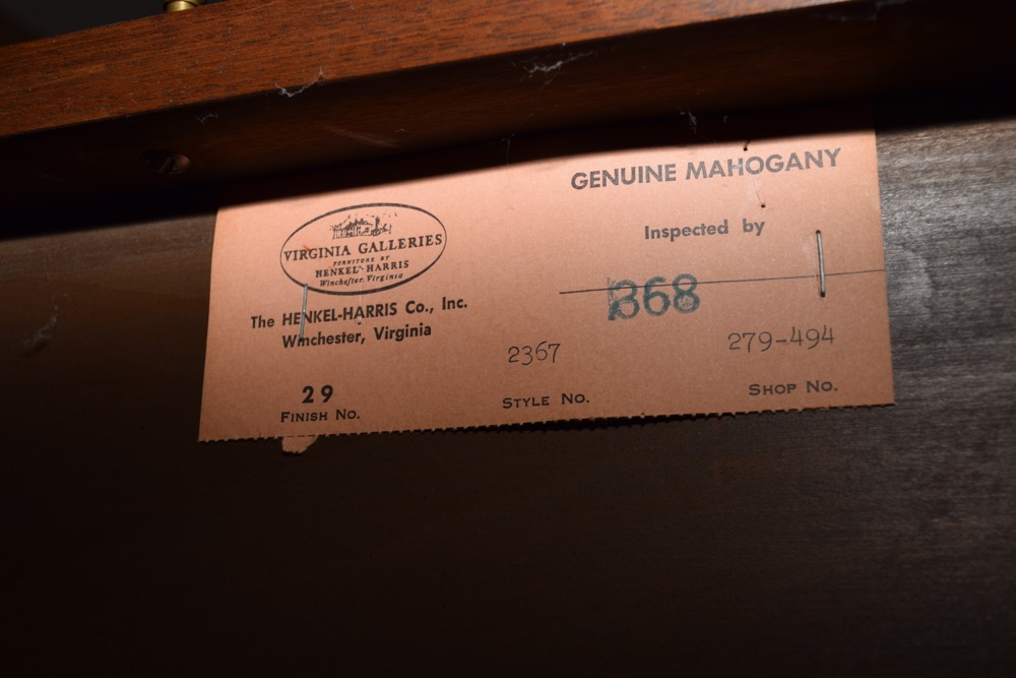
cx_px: 508
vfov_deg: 30.9
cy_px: 339
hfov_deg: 45.0
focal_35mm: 44
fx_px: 1228
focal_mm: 29
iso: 100
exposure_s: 1/60
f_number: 8
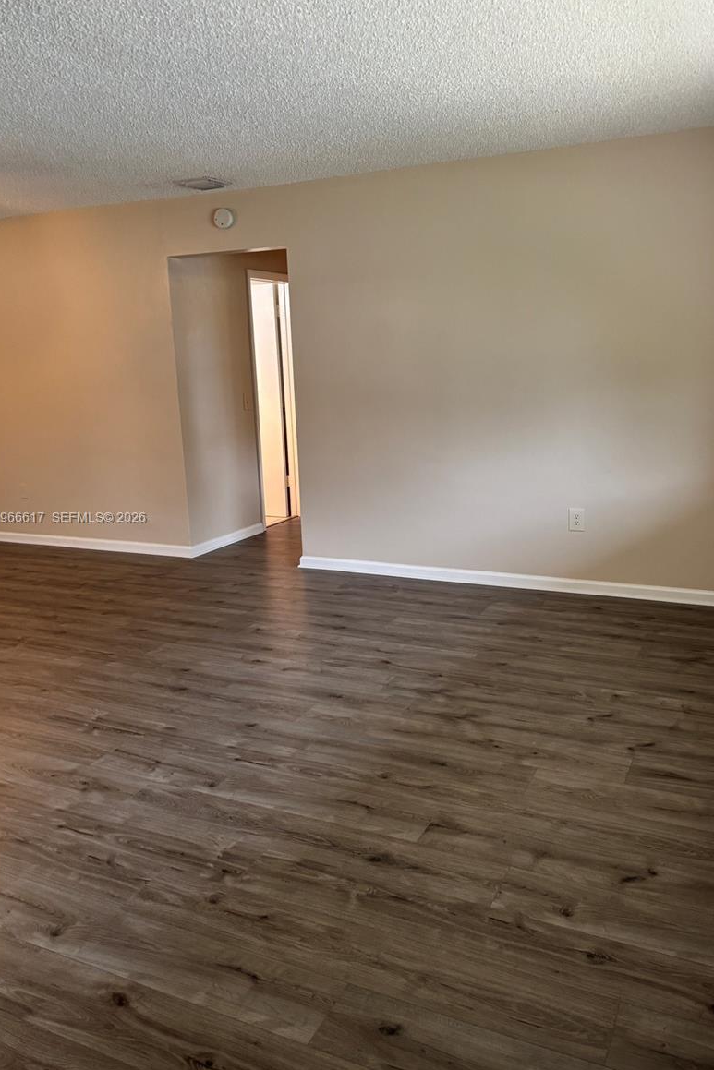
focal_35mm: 28
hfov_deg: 46.4
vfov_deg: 65.5
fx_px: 833
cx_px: 391
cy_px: 519
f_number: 1.6
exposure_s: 1/60
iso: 160
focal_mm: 5.96
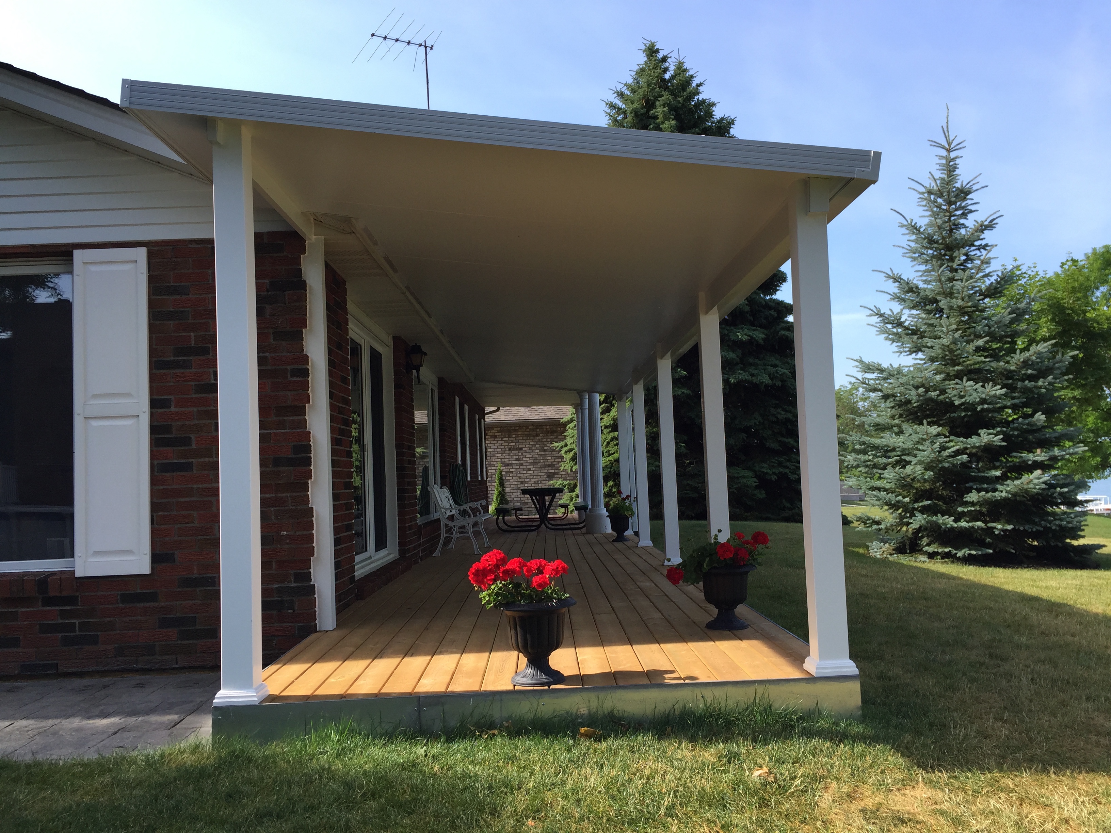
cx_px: 556
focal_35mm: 29
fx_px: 931
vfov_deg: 48.2
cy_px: 416
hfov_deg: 61.7
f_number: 2.2
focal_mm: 4.15
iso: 32
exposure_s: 1/706
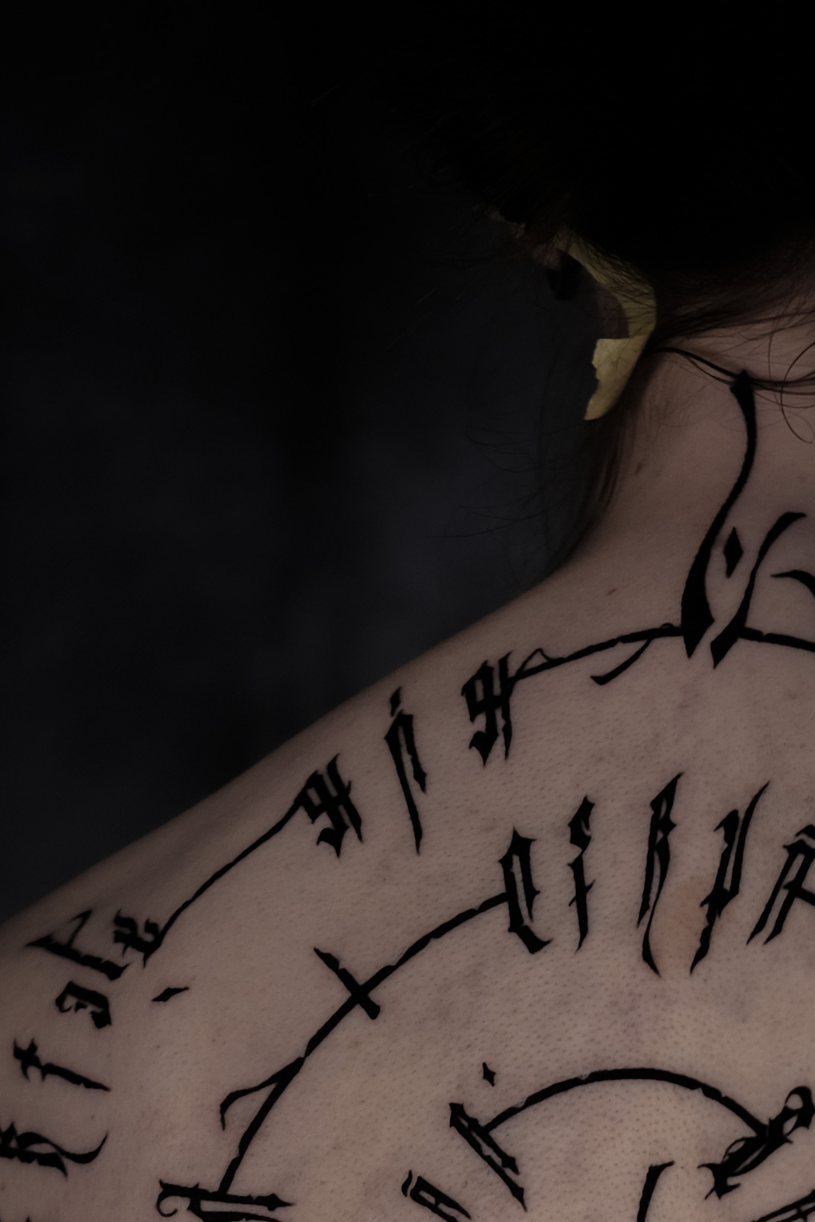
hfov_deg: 3.7
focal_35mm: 368
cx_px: 653
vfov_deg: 5.6
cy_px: 1604
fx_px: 12494
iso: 250
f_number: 2.8
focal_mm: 80
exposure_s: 1/80
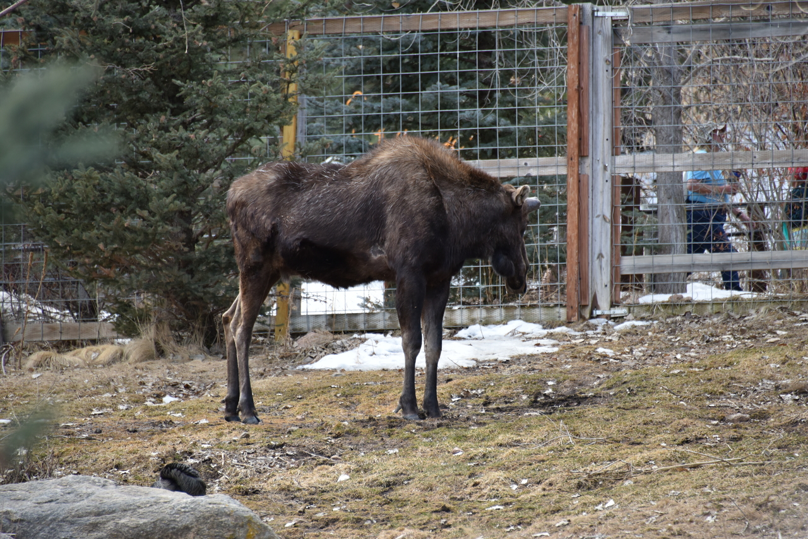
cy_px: 270
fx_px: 6734
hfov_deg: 6.9
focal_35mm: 300
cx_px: 404
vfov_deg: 4.6
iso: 1000
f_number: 5.6
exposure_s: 1/640
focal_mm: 300
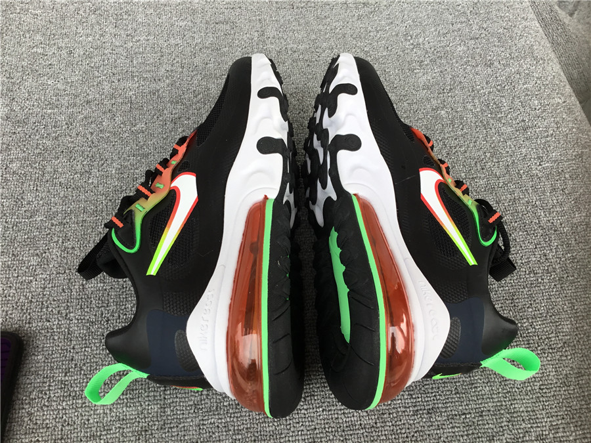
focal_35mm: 31
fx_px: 529
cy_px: 222
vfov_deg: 45.4
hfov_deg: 58.4
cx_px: 296
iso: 25
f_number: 2.4
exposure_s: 1/100
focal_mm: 3.3
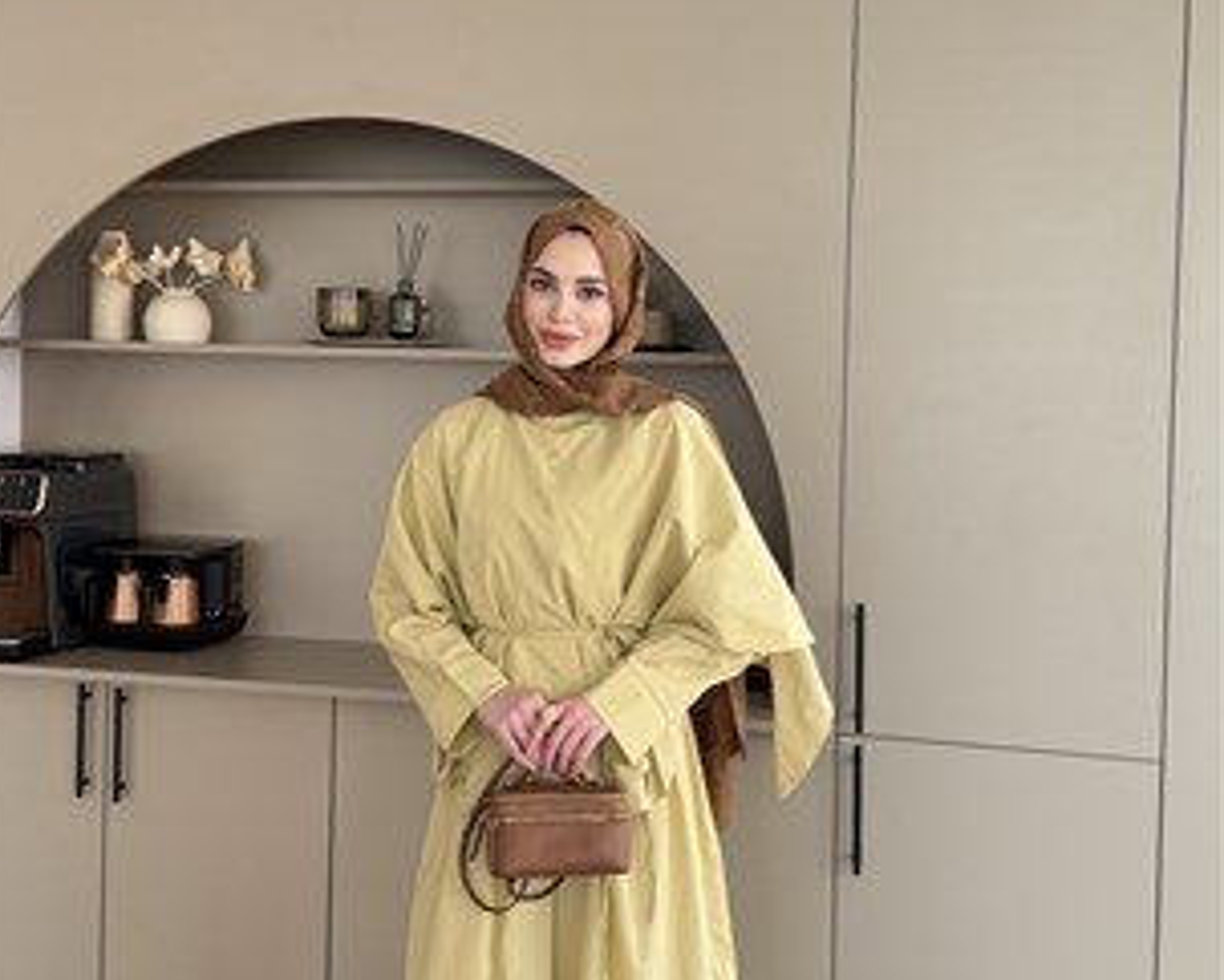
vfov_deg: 44.5
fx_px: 1160
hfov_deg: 55.6
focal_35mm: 32
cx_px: 600
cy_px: 723
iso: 160
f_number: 1.78
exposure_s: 1/121
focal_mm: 6.76
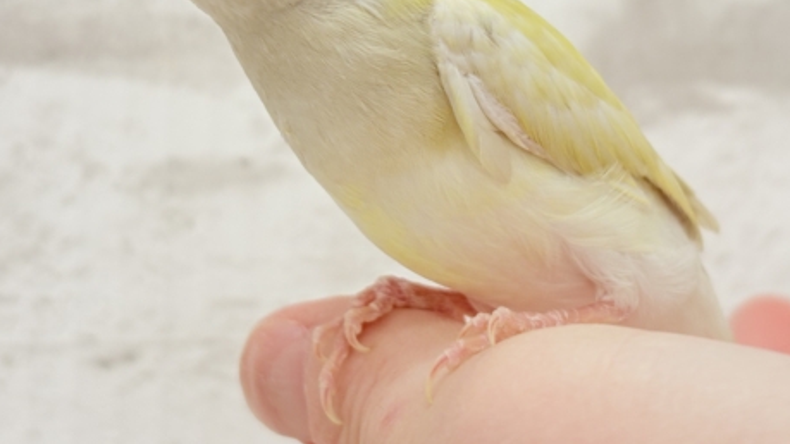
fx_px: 1655
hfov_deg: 26.8
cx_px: 449
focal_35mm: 79
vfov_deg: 15.1
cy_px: 48
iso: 40
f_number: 1.6
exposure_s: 1/50
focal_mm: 5.96
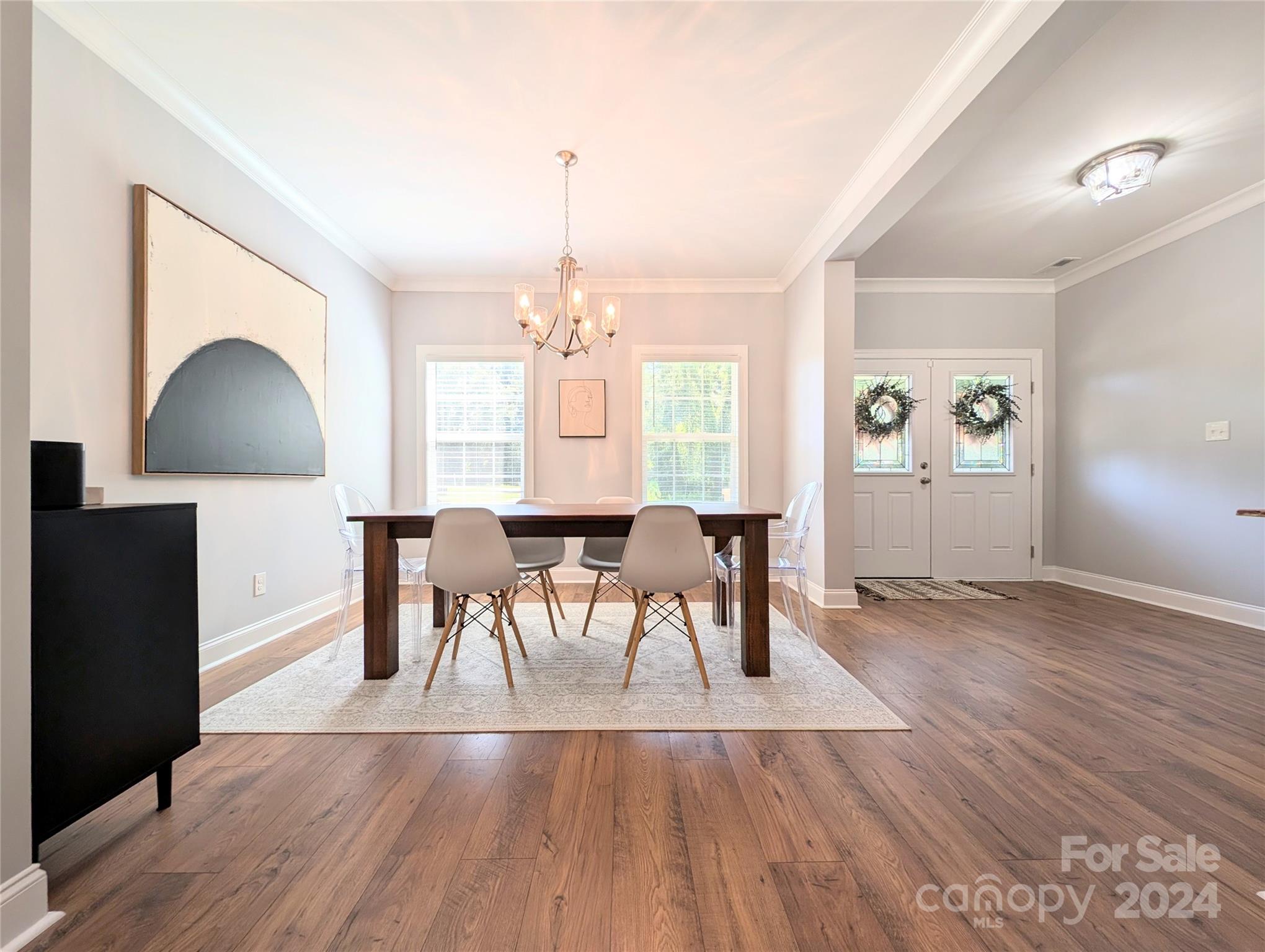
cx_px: 632
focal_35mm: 12
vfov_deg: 94.6
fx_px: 439
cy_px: 476
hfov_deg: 110.5
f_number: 1.95
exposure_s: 1/143
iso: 41
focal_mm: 2.23
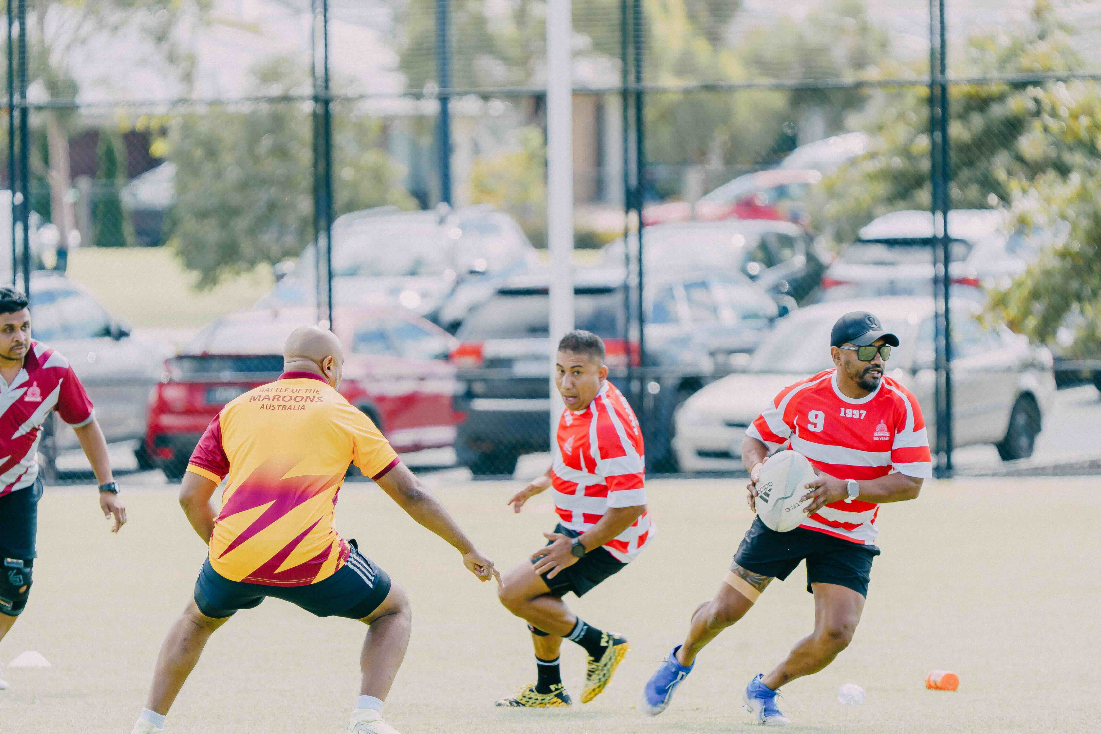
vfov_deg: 3.2
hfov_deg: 4.8
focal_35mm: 426
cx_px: 547
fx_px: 13028
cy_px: 408
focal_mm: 382
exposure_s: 1/500
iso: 200
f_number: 6.3
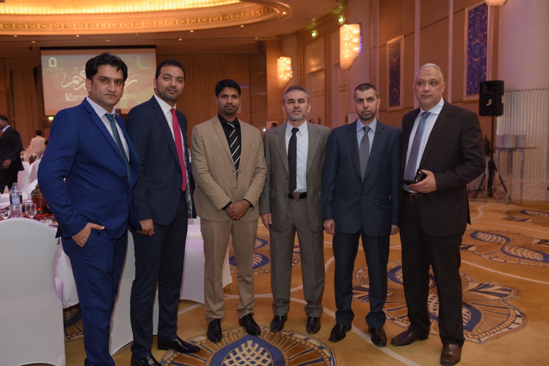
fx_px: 488
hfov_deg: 58.7
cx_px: 274
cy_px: 183
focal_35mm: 32
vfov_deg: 41.1
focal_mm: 32
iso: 1250
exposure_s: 1/80
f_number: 3.5
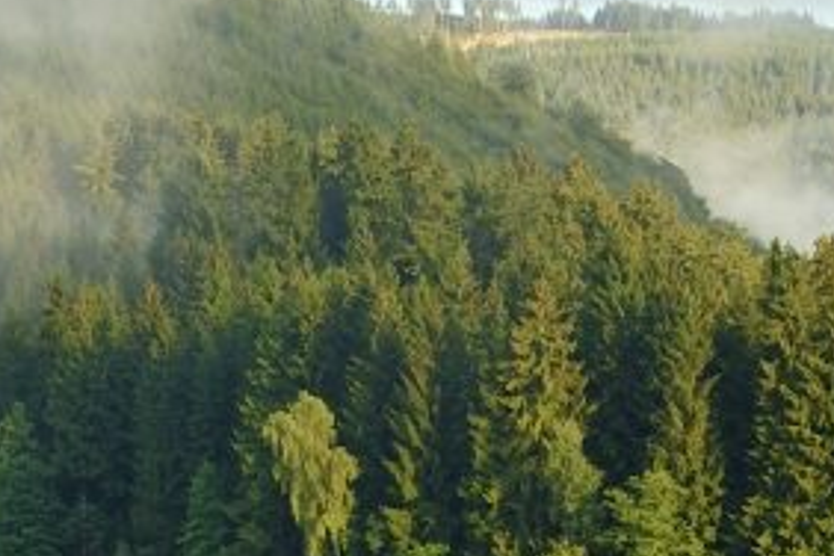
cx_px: 1088
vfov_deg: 7.1
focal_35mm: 193
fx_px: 4471
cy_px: 698
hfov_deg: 10.4
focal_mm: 52
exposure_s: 1/60
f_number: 8
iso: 200
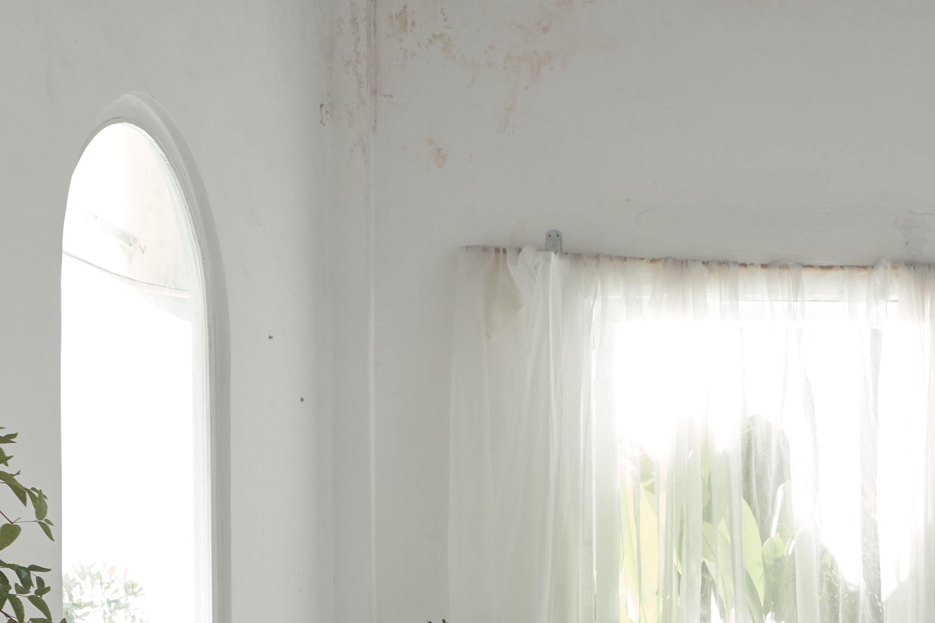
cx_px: 896
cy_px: 715
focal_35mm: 91
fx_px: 2364
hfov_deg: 21.7
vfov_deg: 14.6
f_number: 6.3
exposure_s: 1/125
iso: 400
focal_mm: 34
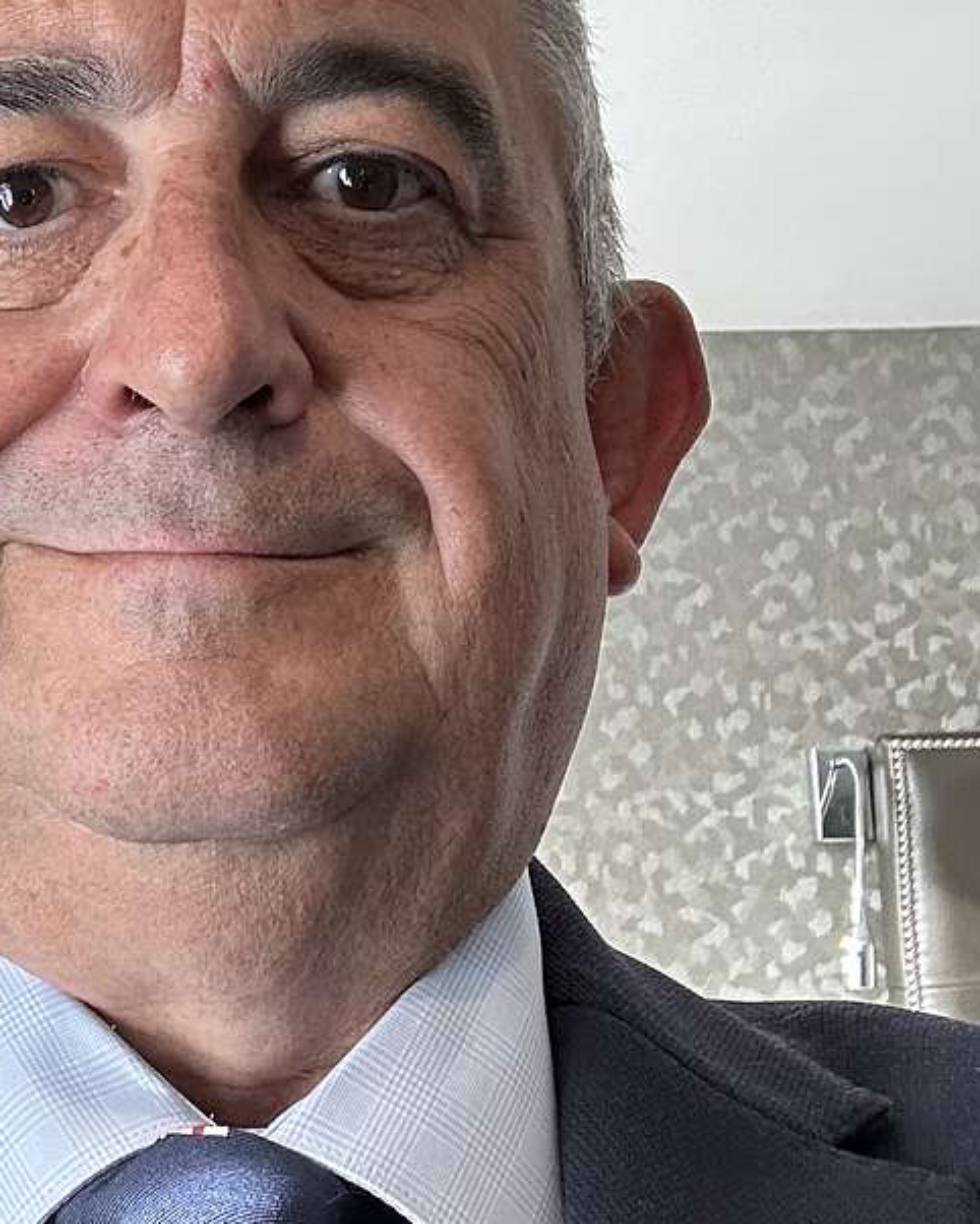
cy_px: 612
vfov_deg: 27.1
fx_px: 2537
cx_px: 197
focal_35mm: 70
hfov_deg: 21.6
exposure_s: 1/100
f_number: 1.9
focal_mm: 2.69
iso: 64
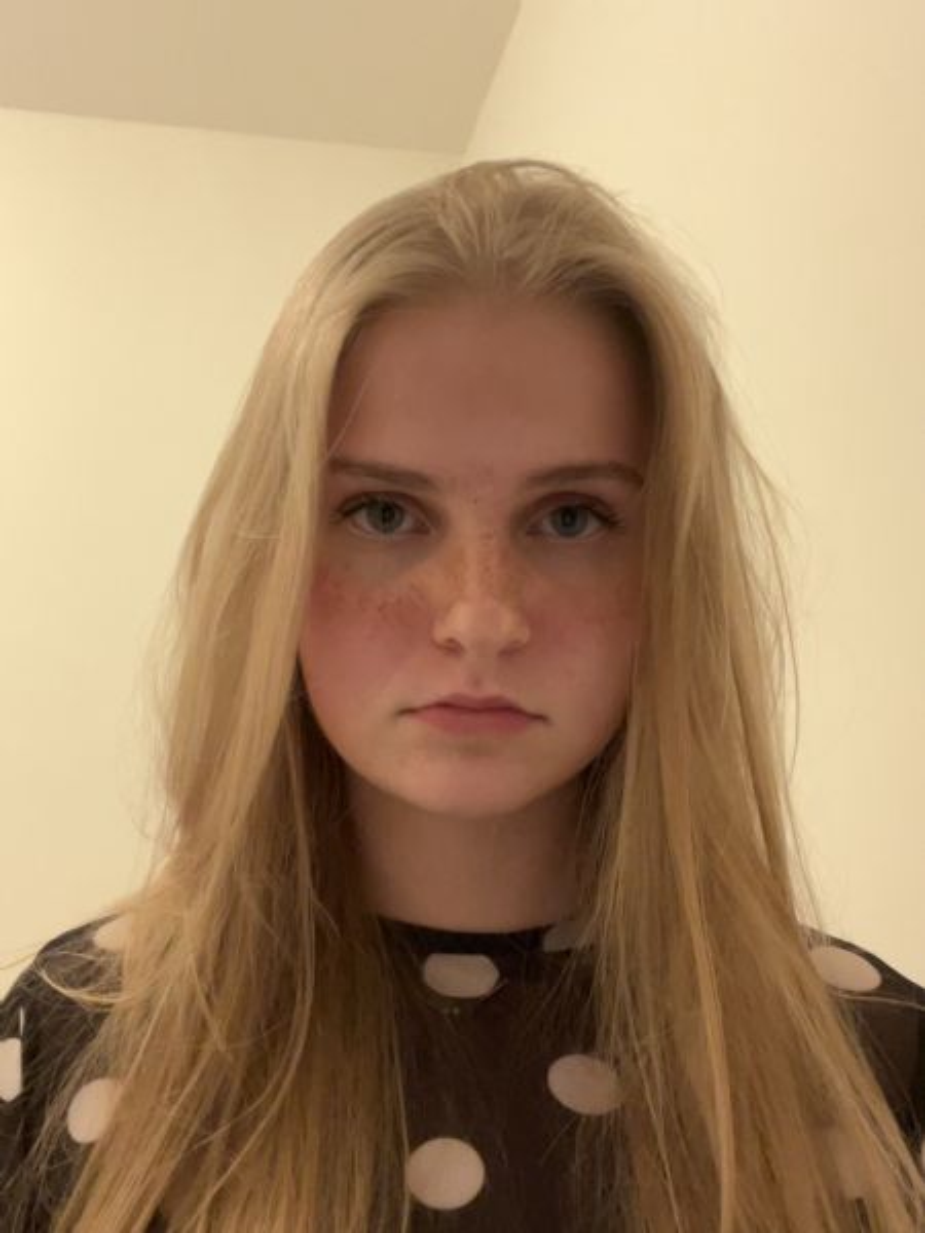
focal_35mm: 30
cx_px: 462
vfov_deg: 60.0
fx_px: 1069
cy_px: 616
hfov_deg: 46.8
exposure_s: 1/17
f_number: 2.2
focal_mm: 2.71
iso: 800
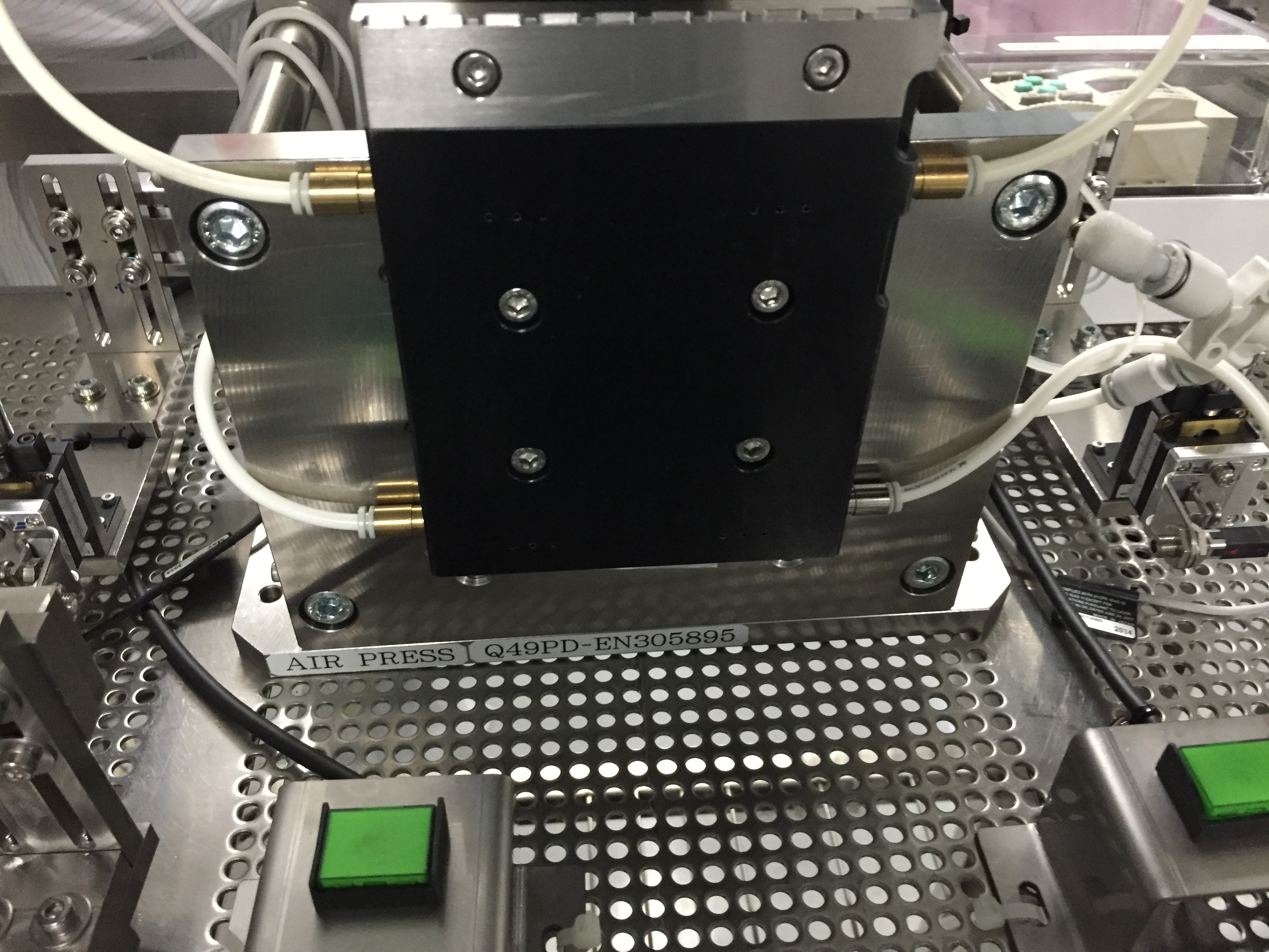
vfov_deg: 48.2
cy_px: 476
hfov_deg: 61.7
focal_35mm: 29
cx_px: 634
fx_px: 1063
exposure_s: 1/17
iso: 250
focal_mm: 4.15
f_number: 2.2
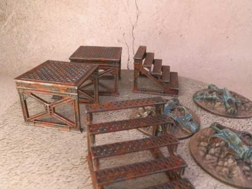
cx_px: 126
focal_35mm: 28
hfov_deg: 63.4
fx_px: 204
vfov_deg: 49.7
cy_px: 94
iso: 400
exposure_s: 1/100
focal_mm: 5
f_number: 3.1
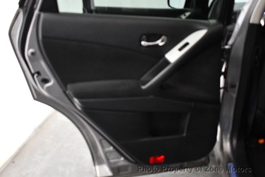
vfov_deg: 36.9
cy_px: 88
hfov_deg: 53.1
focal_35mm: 36
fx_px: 265
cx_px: 132
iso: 2500
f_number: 3.5
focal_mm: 18
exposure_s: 1/125
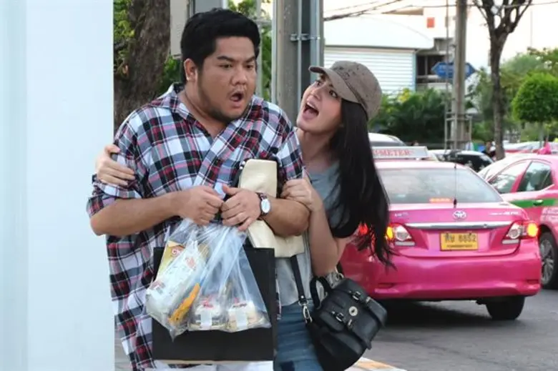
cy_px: 186
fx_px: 1162
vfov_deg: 18.2
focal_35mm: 75
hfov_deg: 27.0
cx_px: 279
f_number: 5.6
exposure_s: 1/150
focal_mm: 50
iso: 800
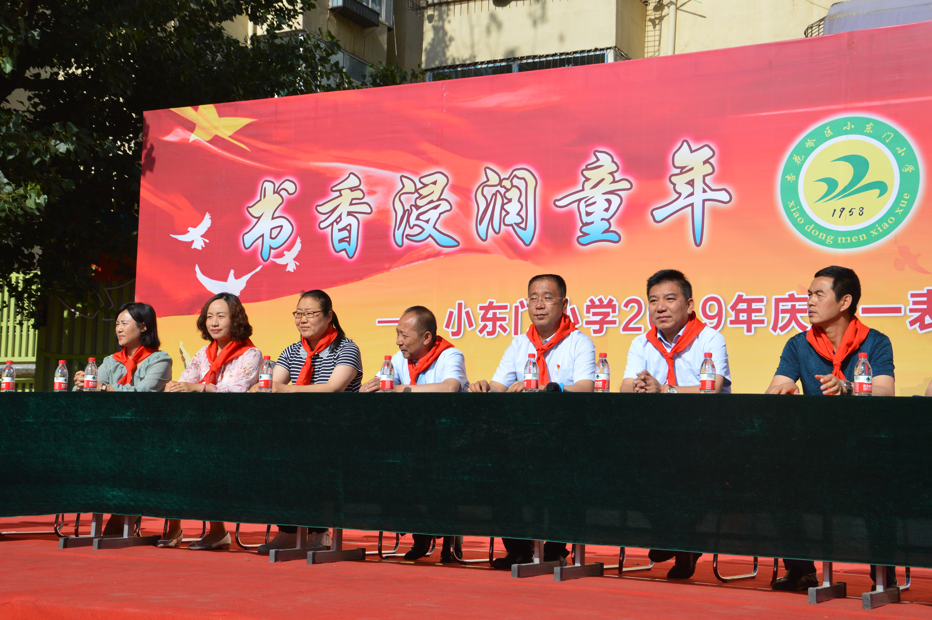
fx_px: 1474
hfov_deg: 35.1
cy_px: 310
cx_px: 466
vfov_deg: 23.7
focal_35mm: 57
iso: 100
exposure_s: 1/320
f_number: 9
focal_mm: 38
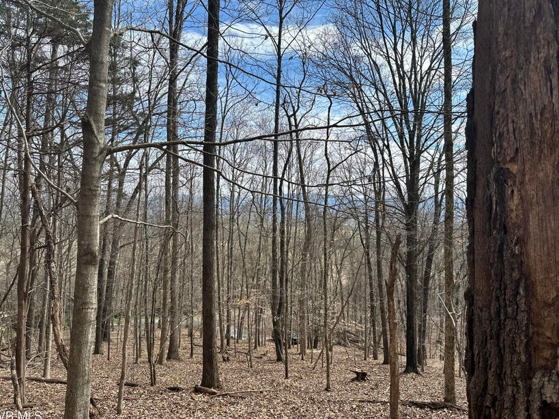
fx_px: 404
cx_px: 280
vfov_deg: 54.9
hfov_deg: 69.4
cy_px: 218
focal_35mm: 25
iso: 80
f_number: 1.78
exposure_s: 1/3058
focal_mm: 6.86
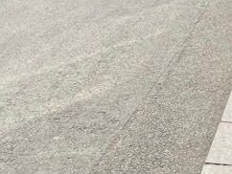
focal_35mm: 110
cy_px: 13
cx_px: 214
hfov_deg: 17.6
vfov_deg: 13.4
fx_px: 738
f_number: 1.5
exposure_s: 1/4630
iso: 50
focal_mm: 5.7
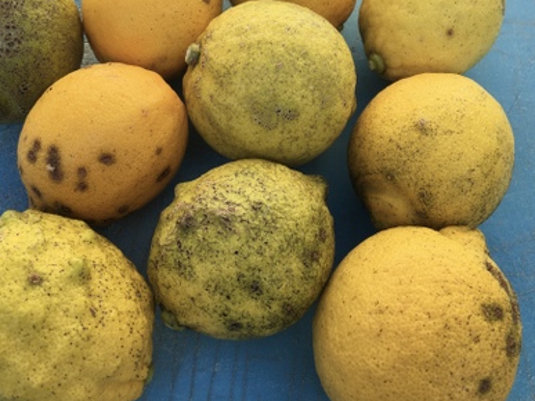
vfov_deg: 39.4
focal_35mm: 36
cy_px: 156
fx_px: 556
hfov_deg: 51.3
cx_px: 238
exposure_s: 1/466
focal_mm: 4.15
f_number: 2.2
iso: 25
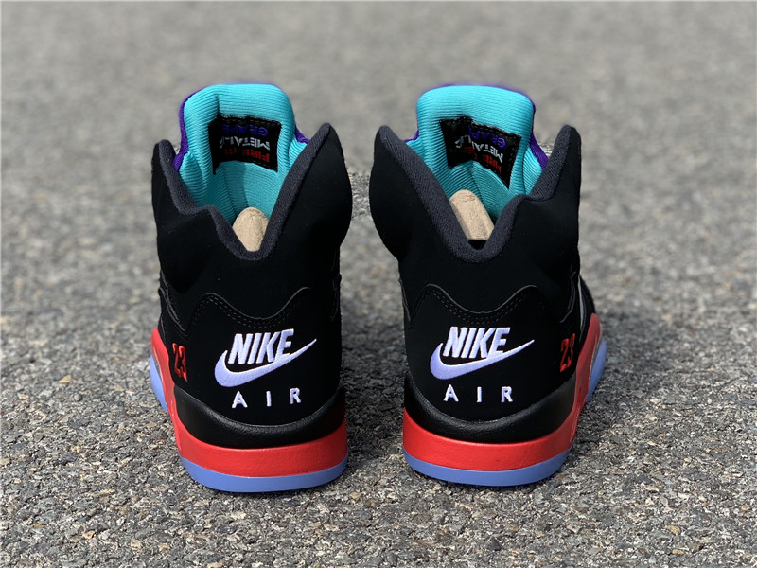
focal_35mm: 52
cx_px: 378
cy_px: 284
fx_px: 1137
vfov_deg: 28.0
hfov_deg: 36.8
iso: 16
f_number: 2.4
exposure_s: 1/749
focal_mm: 6
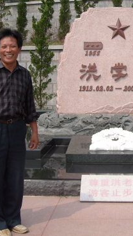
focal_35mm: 66
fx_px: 414
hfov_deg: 17.9
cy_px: 101
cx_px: 129
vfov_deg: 31.8
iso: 64
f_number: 5.6
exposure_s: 1/309
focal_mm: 5.7
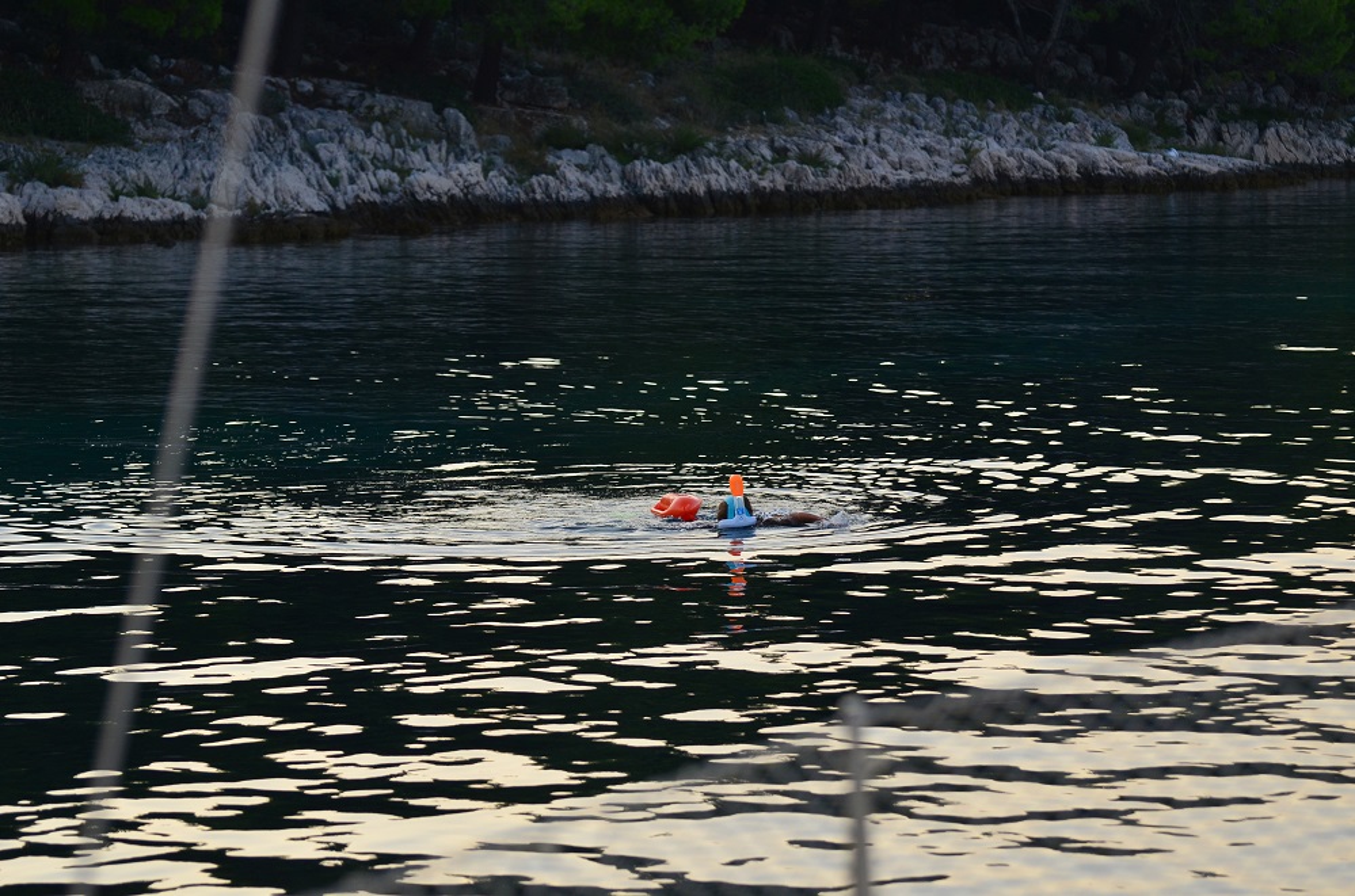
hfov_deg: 15.9
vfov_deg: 10.6
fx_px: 4844
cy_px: 448
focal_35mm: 129
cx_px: 678
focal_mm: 86
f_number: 4.5
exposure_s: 1/800
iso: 400
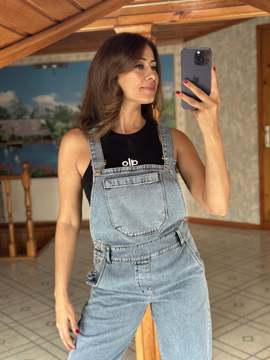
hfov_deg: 30.3
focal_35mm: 48
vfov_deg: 39.7
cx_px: 135
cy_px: 180
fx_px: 499
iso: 200
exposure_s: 1/60
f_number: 1.78
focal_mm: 6.86
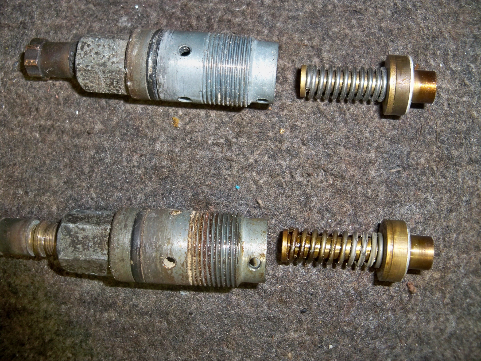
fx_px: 486
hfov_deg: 52.6
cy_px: 180
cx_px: 240
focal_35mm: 35
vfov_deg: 40.7
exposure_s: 1/30
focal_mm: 6.2
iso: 200
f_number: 3.5
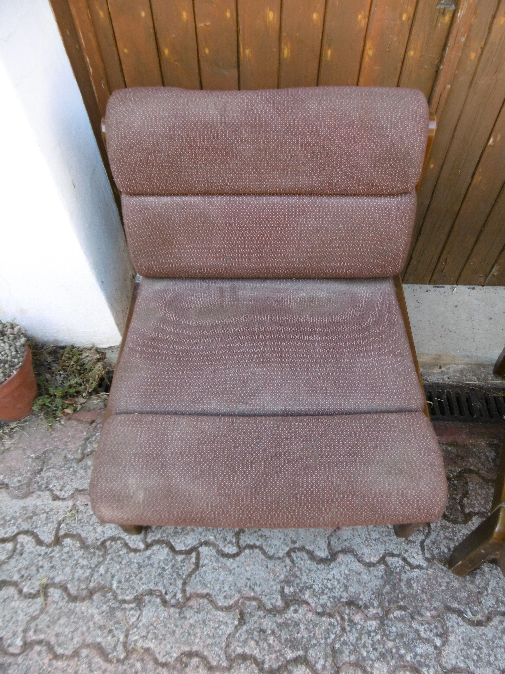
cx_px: 252
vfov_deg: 71.6
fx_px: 467
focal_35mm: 24
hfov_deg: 56.8
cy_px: 337
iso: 100
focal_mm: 4.3
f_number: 3.1
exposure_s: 1/60
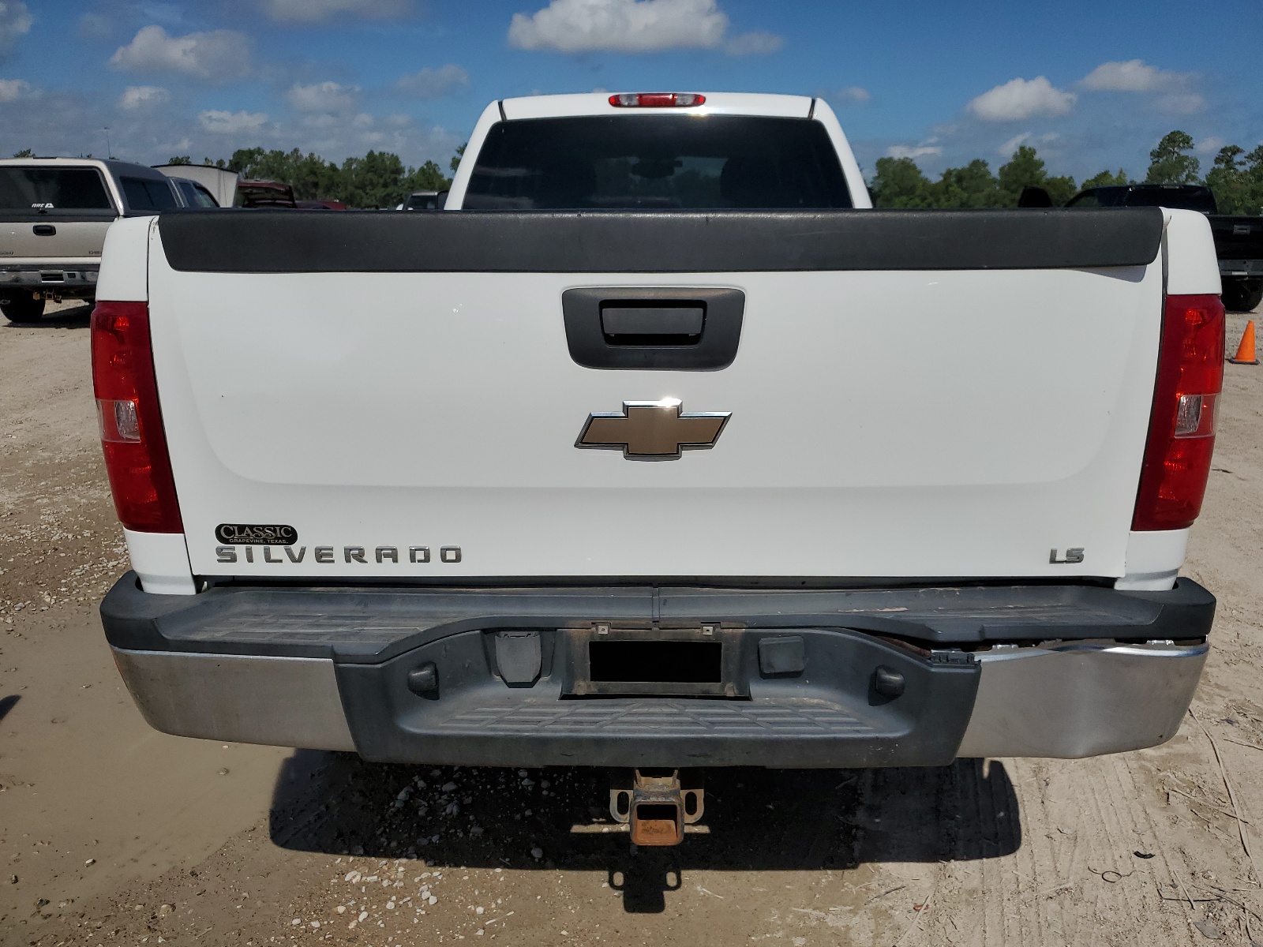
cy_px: 474
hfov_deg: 67.3
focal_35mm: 26
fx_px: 949
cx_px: 632
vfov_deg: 53.1
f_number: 1.5
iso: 52
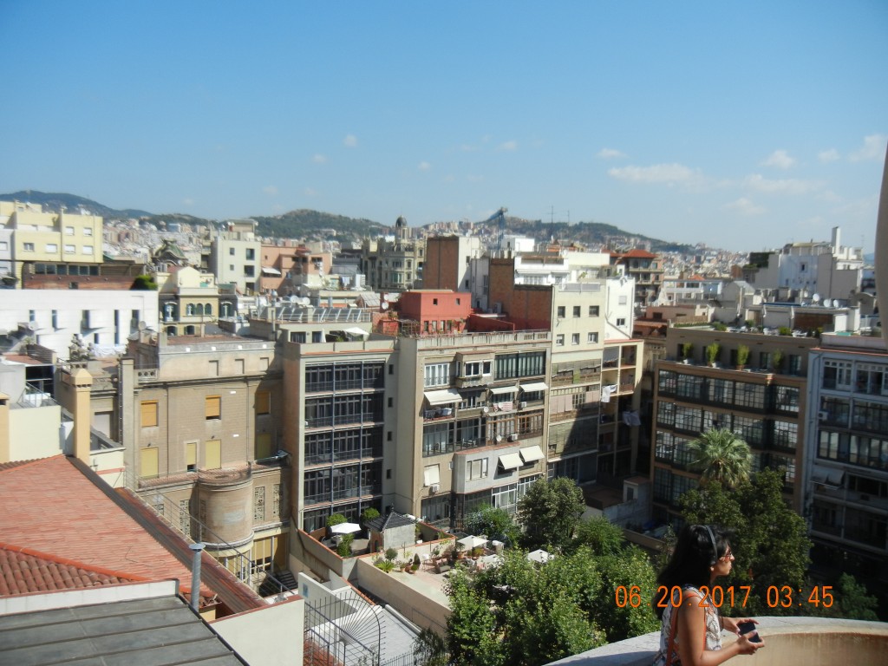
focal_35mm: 30
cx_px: 444
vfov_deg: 46.8
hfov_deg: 60.0
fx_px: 770
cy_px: 333
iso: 160
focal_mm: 5.4
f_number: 7
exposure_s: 1/459
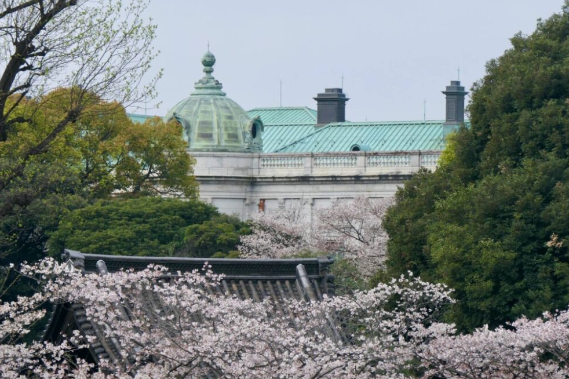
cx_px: 286
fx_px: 4708
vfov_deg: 4.6
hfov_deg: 6.9
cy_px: 170
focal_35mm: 298
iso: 125
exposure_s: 1/400
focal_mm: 92.3
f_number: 5.6
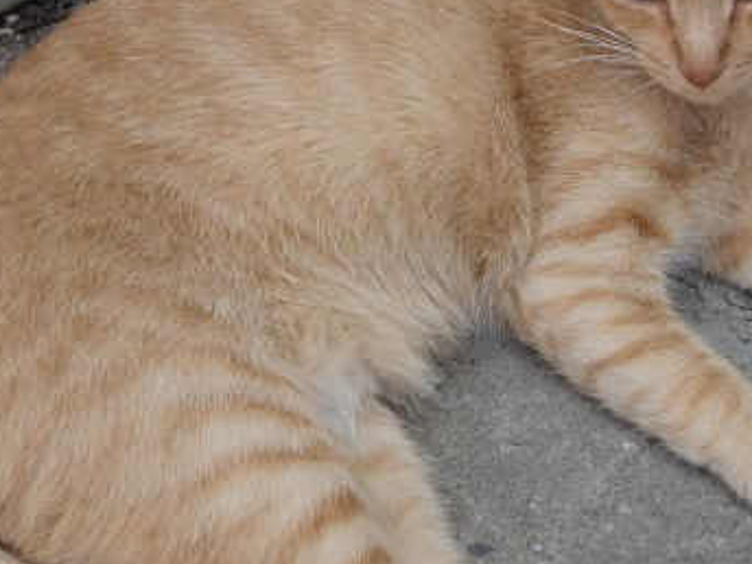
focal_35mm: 104
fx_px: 2259
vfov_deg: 14.2
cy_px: 244
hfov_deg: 18.9
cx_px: 485
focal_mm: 9.8
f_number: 3.6
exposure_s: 1/160
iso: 64
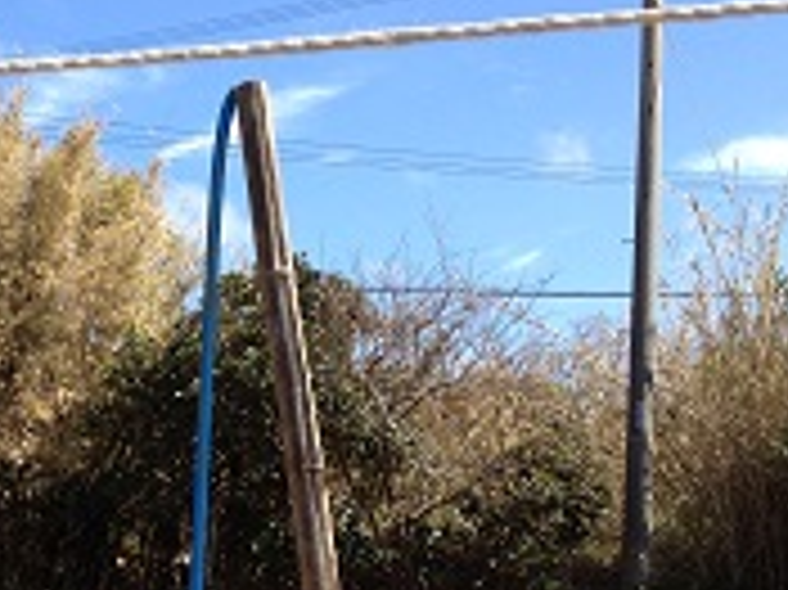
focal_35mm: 80
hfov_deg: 24.2
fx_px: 1820
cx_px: 194
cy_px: 617
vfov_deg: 17.9
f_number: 2.4
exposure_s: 1/905
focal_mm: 4.28
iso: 50
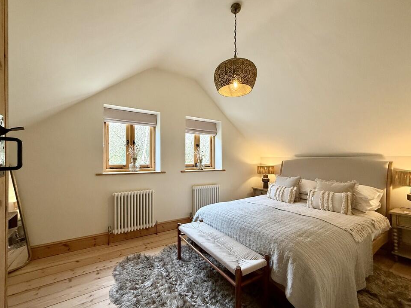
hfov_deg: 98.1
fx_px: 178
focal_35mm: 15
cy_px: 160
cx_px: 198
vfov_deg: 81.7
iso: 160
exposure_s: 1/100
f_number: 2.2
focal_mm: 2.22
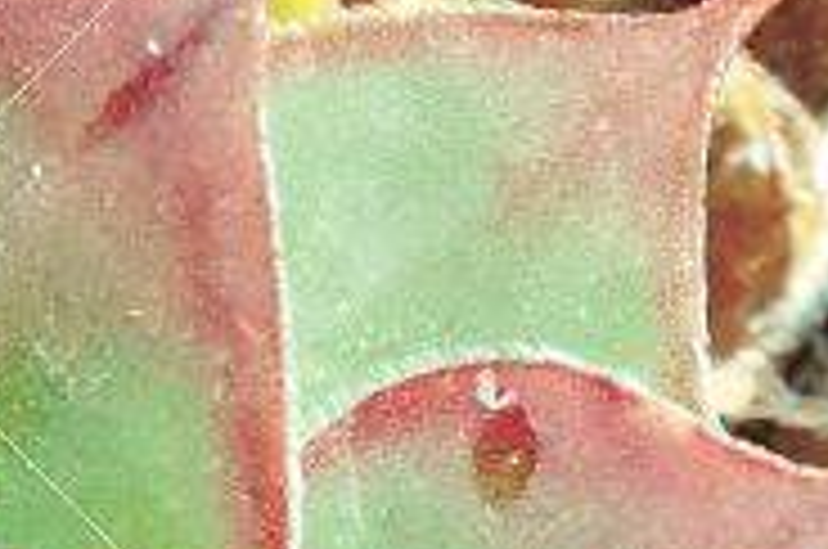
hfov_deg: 2.8
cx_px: -162
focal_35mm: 742
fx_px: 17036
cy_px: 902
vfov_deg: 1.8
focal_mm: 70
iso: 200
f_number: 13
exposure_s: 1/80
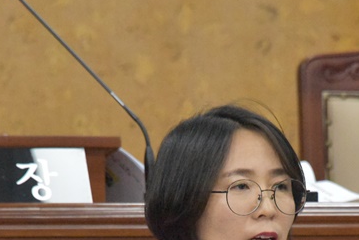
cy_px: 294
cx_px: 232
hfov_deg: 2.5
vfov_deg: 1.6
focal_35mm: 835
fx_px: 8333
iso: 12800
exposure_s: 1/320
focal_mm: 300
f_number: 9
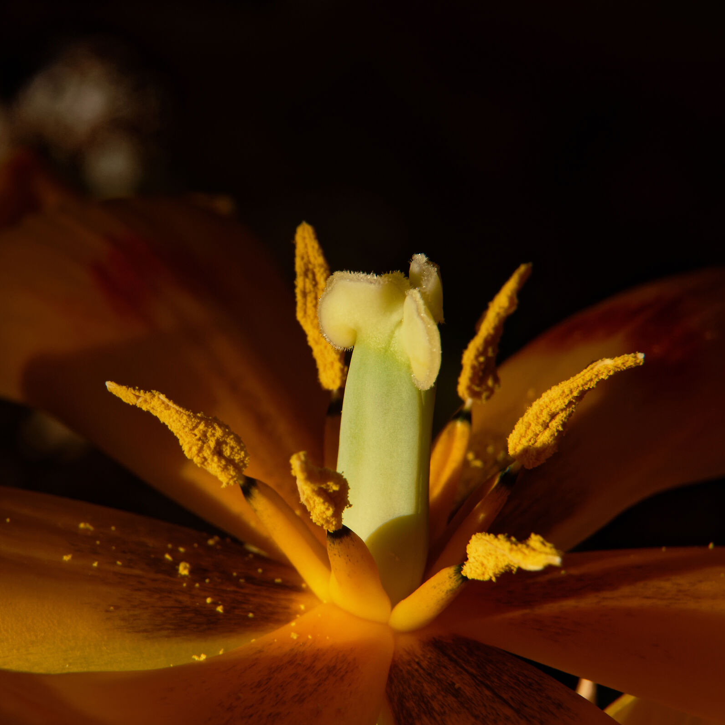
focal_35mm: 154
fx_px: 3649
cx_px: 248
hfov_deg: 11.3
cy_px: 365
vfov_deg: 11.3
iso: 800
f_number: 18
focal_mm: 120
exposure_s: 1/160
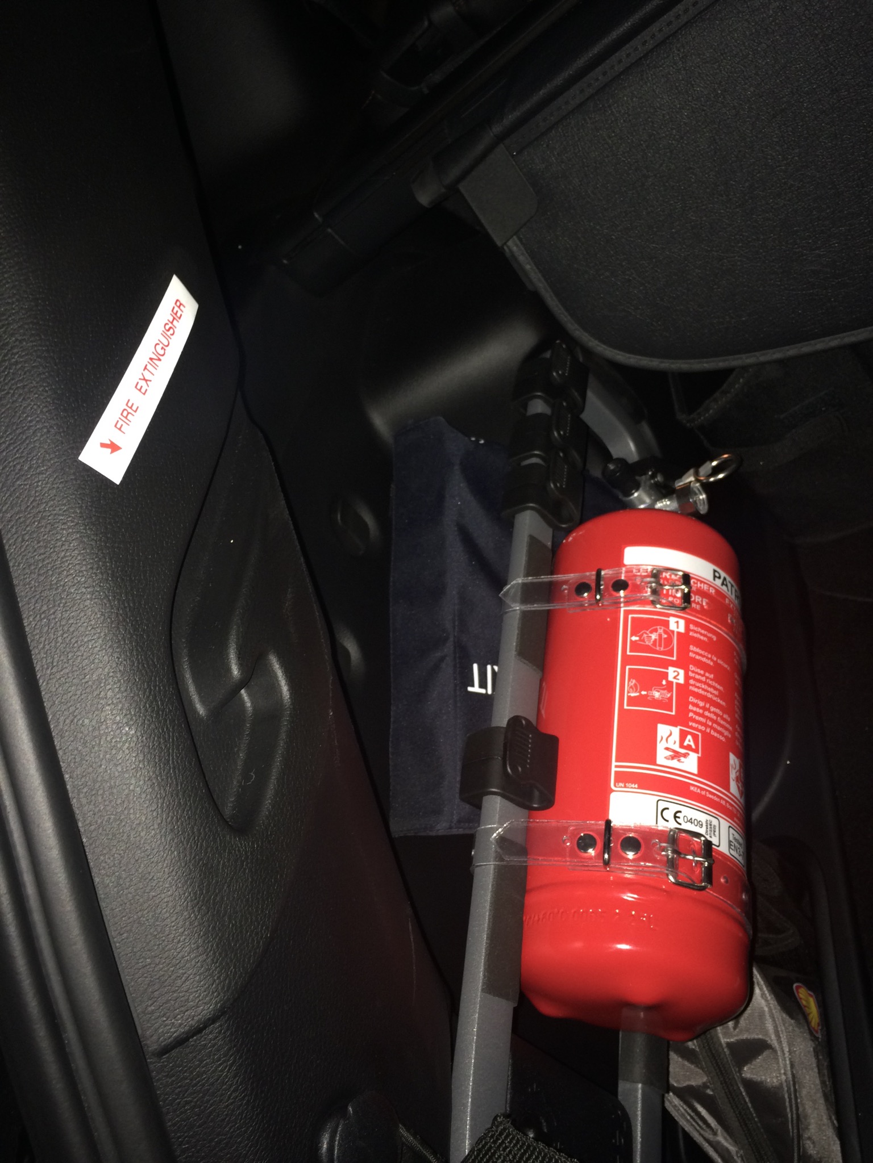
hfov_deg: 48.2
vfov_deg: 61.7
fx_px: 975
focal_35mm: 29
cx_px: 436
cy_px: 582
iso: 100
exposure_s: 1/17
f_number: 2.2
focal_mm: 4.15
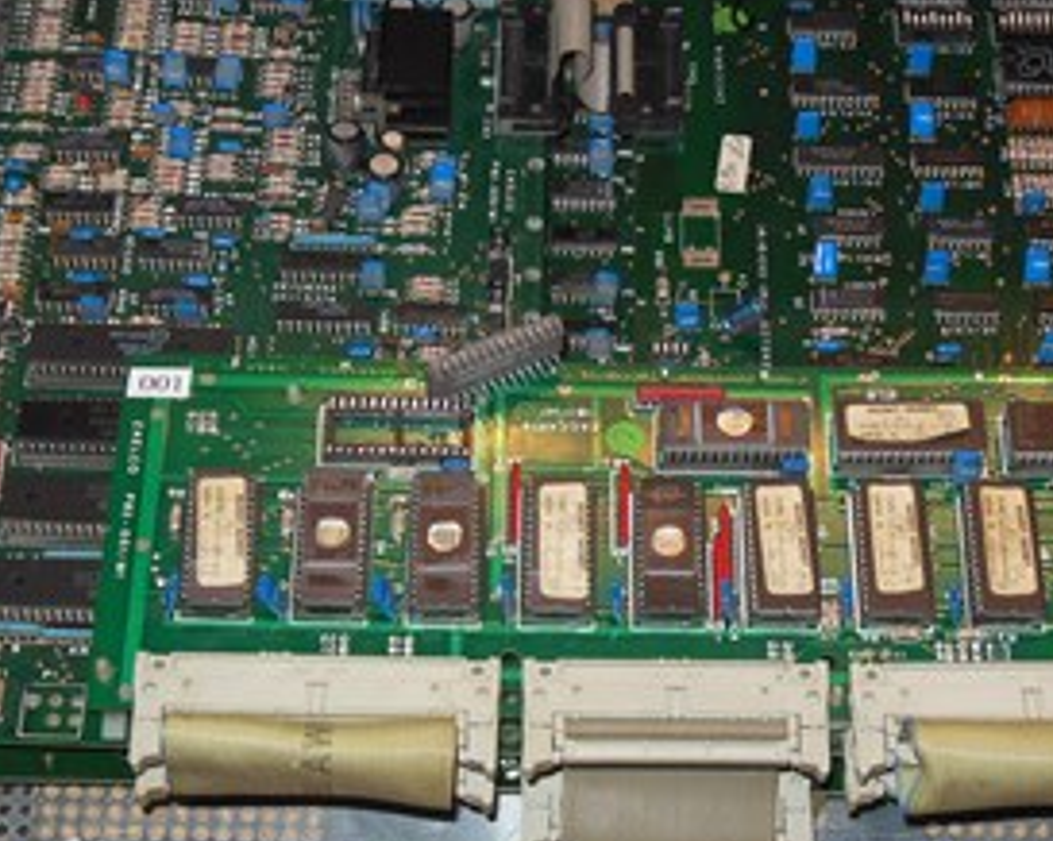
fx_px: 2149
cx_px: 613
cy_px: 436
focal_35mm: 69
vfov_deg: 22.1
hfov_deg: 27.5
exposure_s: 1/30
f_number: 3.8
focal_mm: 7.7
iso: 200
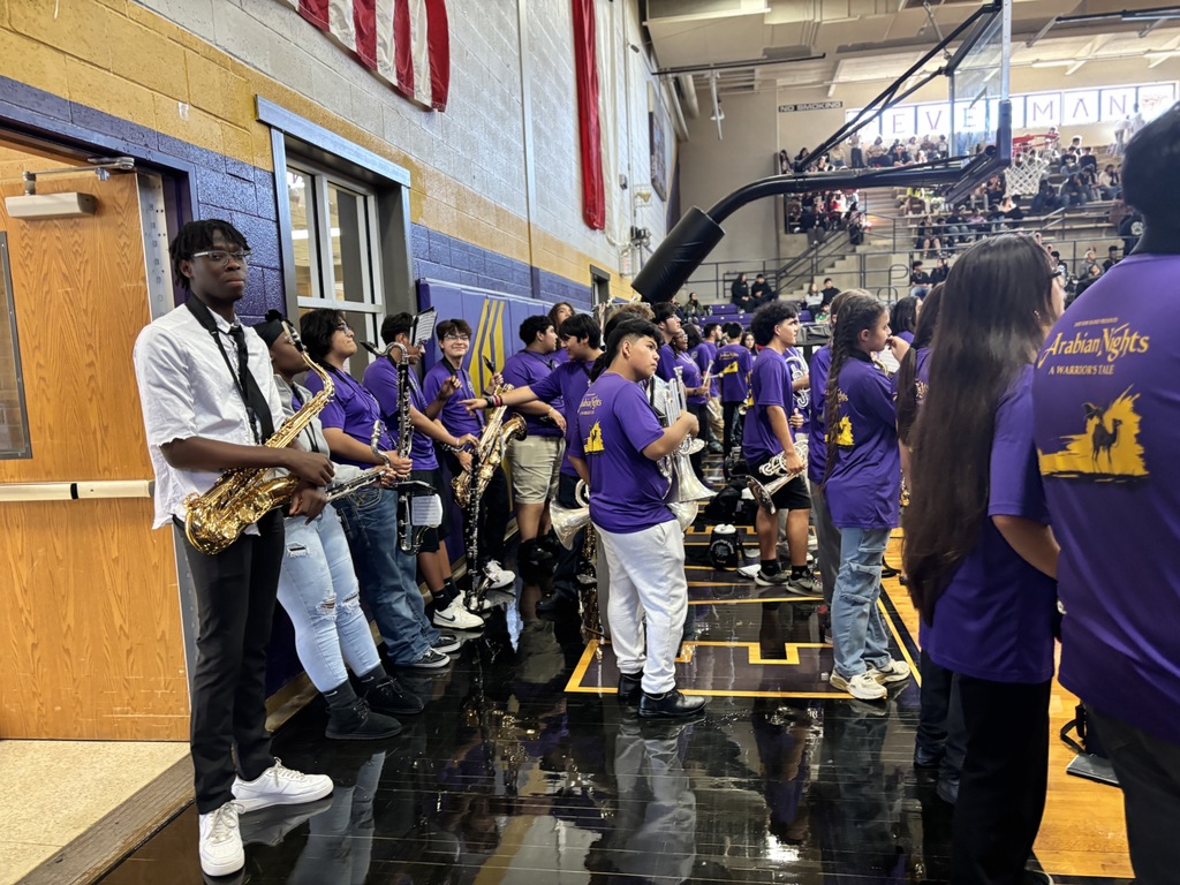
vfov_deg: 53.1
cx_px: 590
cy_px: 442
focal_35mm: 26
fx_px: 886
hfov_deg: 67.3
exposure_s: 1/60
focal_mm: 5.96
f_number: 1.6
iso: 320
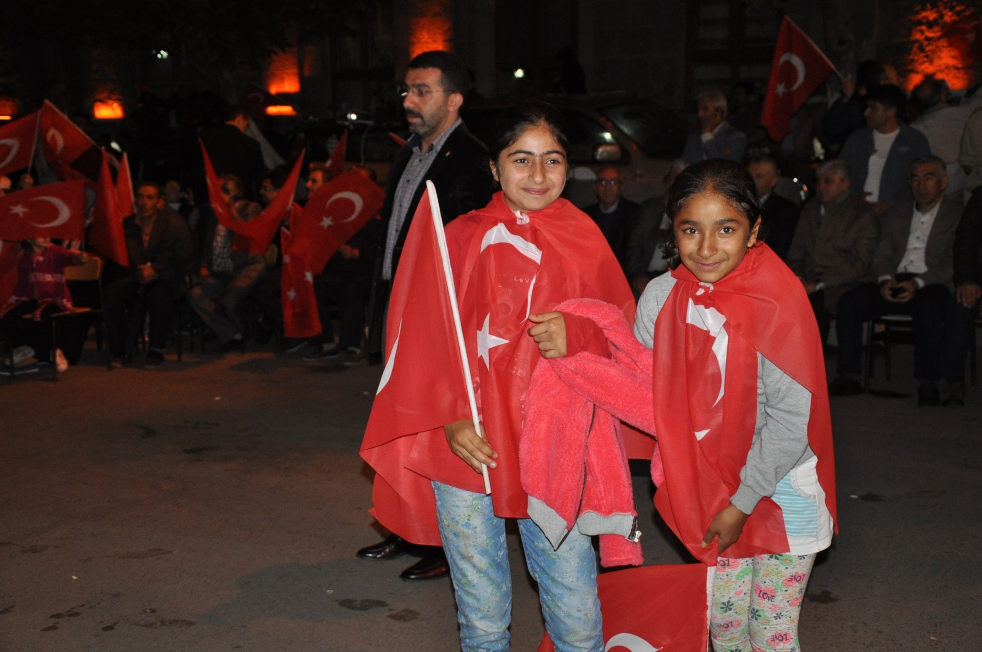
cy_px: 326
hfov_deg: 41.2
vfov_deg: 28.0
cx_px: 491
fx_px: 1308
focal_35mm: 48
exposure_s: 1/60
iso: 800
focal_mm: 32
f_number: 4.2
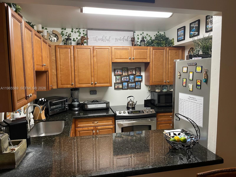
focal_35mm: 26
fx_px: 177
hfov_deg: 67.3
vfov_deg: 53.1
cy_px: 88
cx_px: 118
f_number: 1.6
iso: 100
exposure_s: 1/60
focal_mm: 5.1
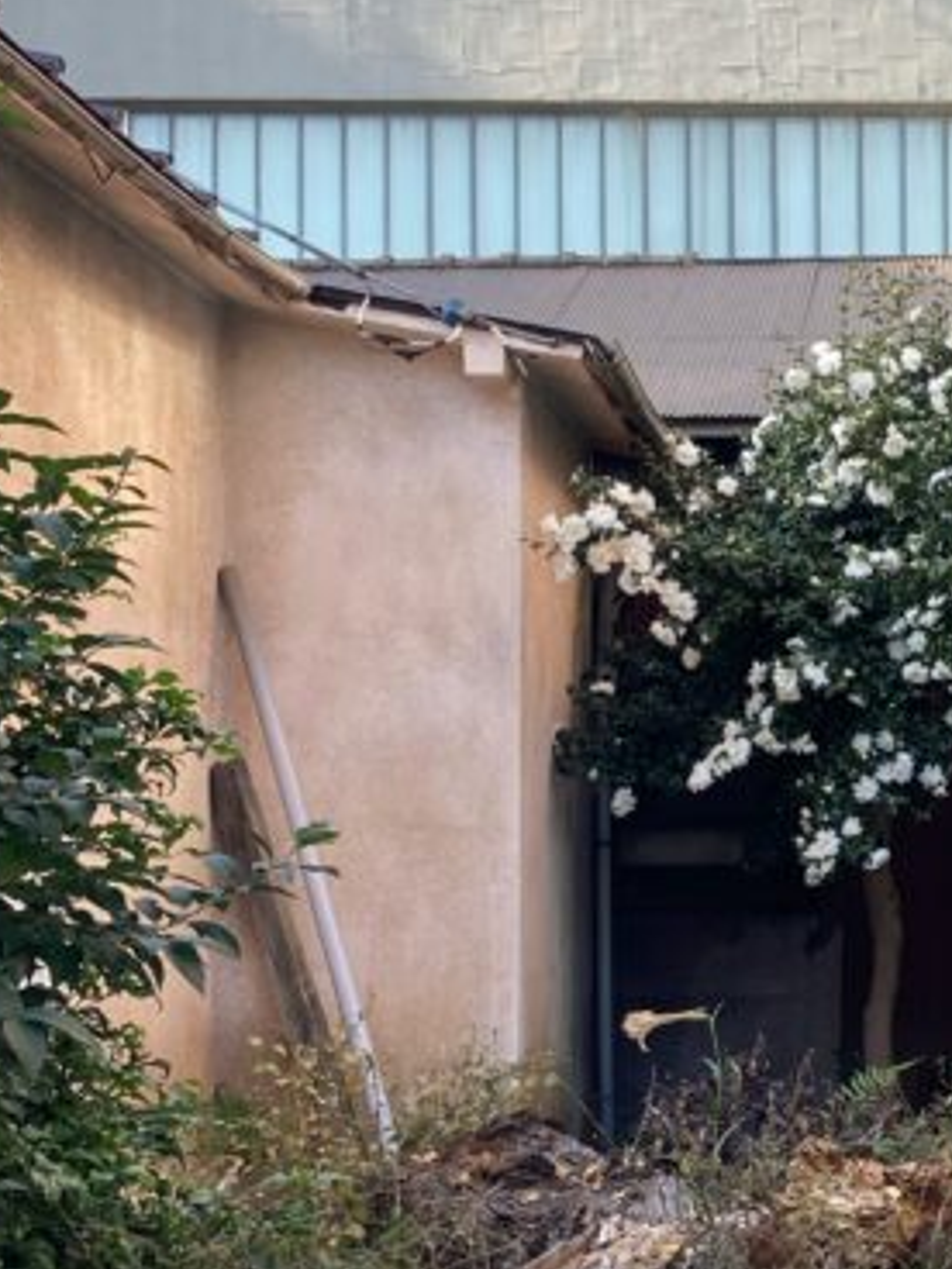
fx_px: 2860
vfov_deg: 25.0
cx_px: 997
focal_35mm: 78
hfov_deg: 18.3
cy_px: 745
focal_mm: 3.99
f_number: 1.8
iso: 20
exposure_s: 1/164
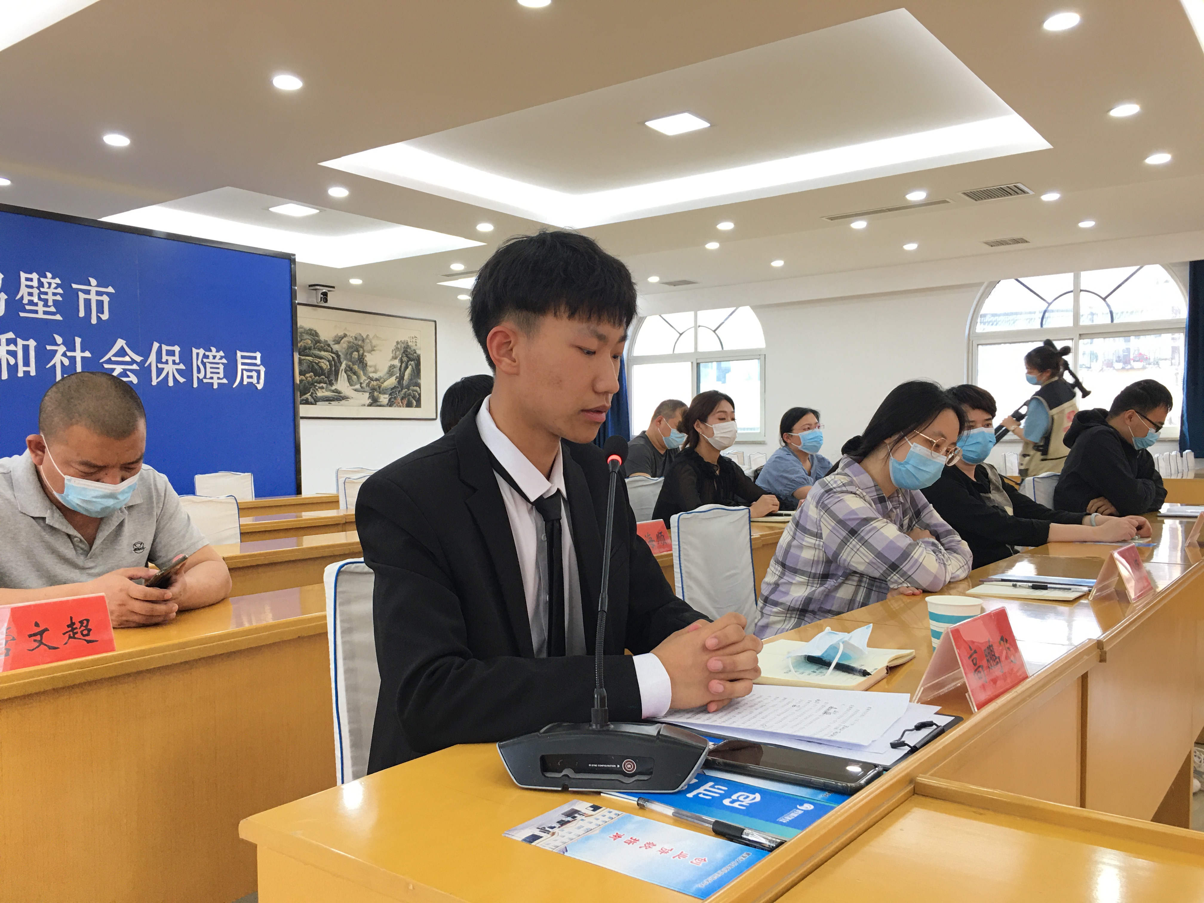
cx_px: 602
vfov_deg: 48.2
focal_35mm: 29
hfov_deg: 61.7
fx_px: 1009
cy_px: 452
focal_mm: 4.15
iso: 40
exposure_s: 1/33
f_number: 2.2
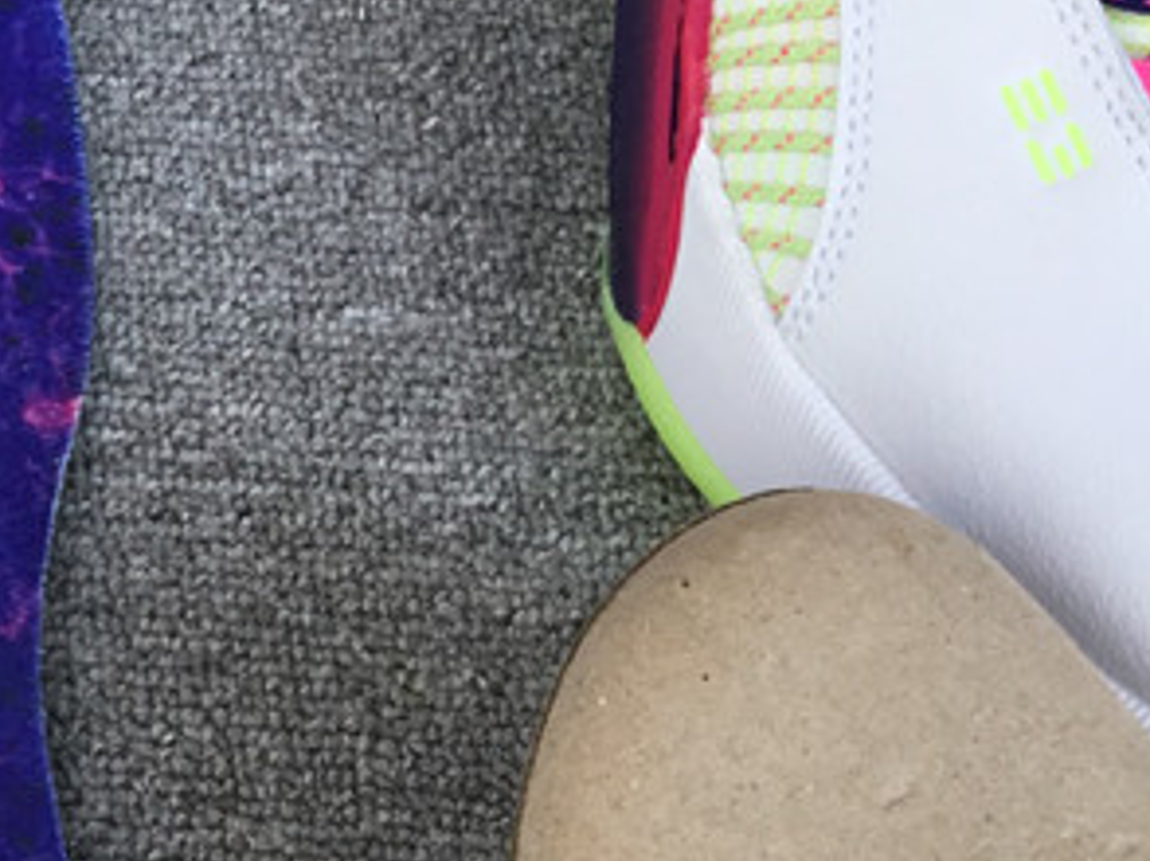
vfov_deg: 15.5
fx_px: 3153
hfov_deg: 18.3
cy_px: 530
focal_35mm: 95
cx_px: -591
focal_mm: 3.3
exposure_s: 1/179
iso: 25
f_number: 2.4
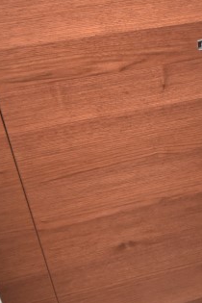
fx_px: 529
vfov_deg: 31.2
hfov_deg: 18.3
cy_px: 63
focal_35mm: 63
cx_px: 334
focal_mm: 11
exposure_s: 1/100
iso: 800
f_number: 5
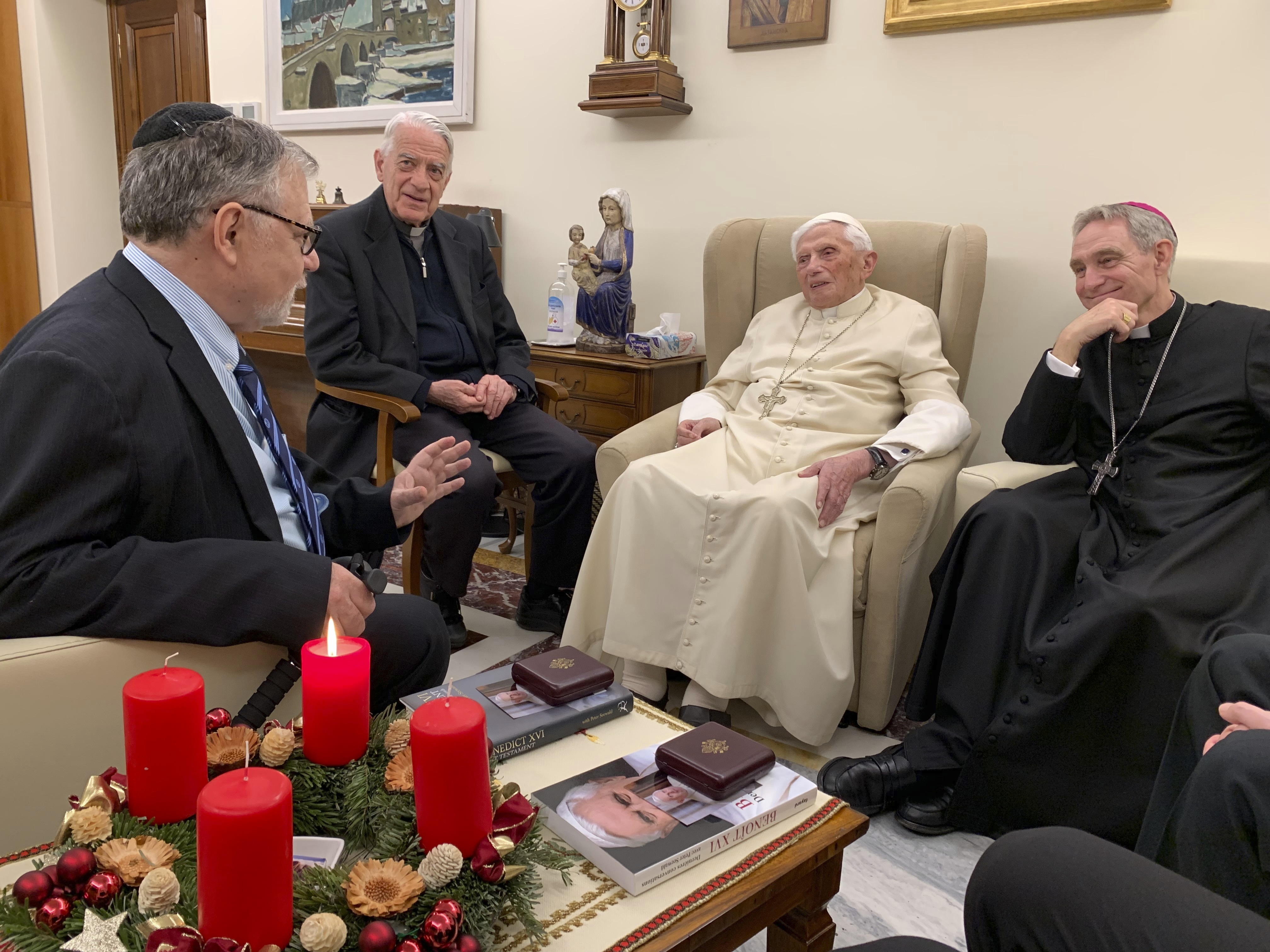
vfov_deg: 53.1
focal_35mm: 26
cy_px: 476
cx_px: 635
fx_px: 954
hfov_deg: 67.3
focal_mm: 4.25
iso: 125
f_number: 1.8
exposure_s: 1/50
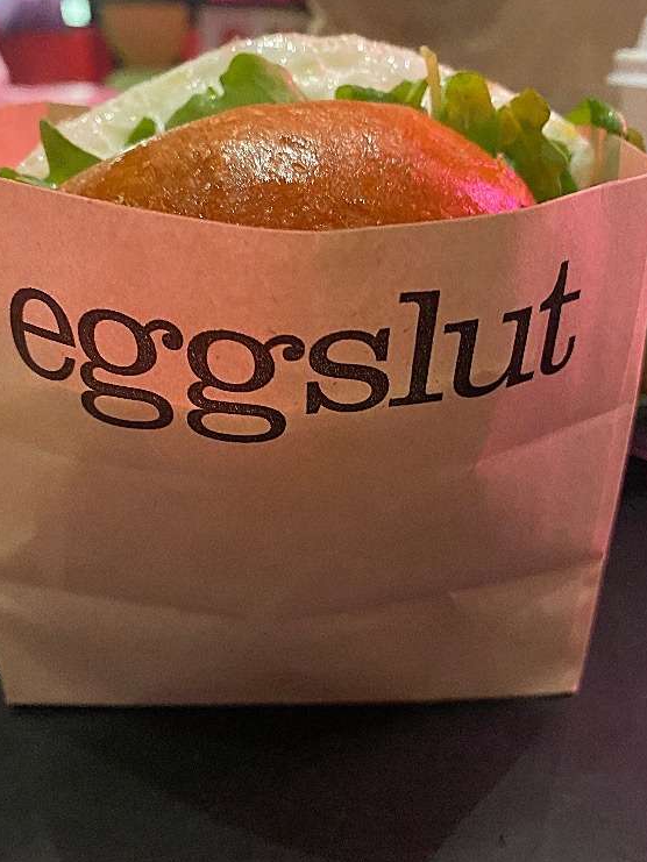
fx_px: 673
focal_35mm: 27
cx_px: 325
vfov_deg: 65.3
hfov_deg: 51.4
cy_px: 437
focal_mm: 4.25
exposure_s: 1/30
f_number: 1.8
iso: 800
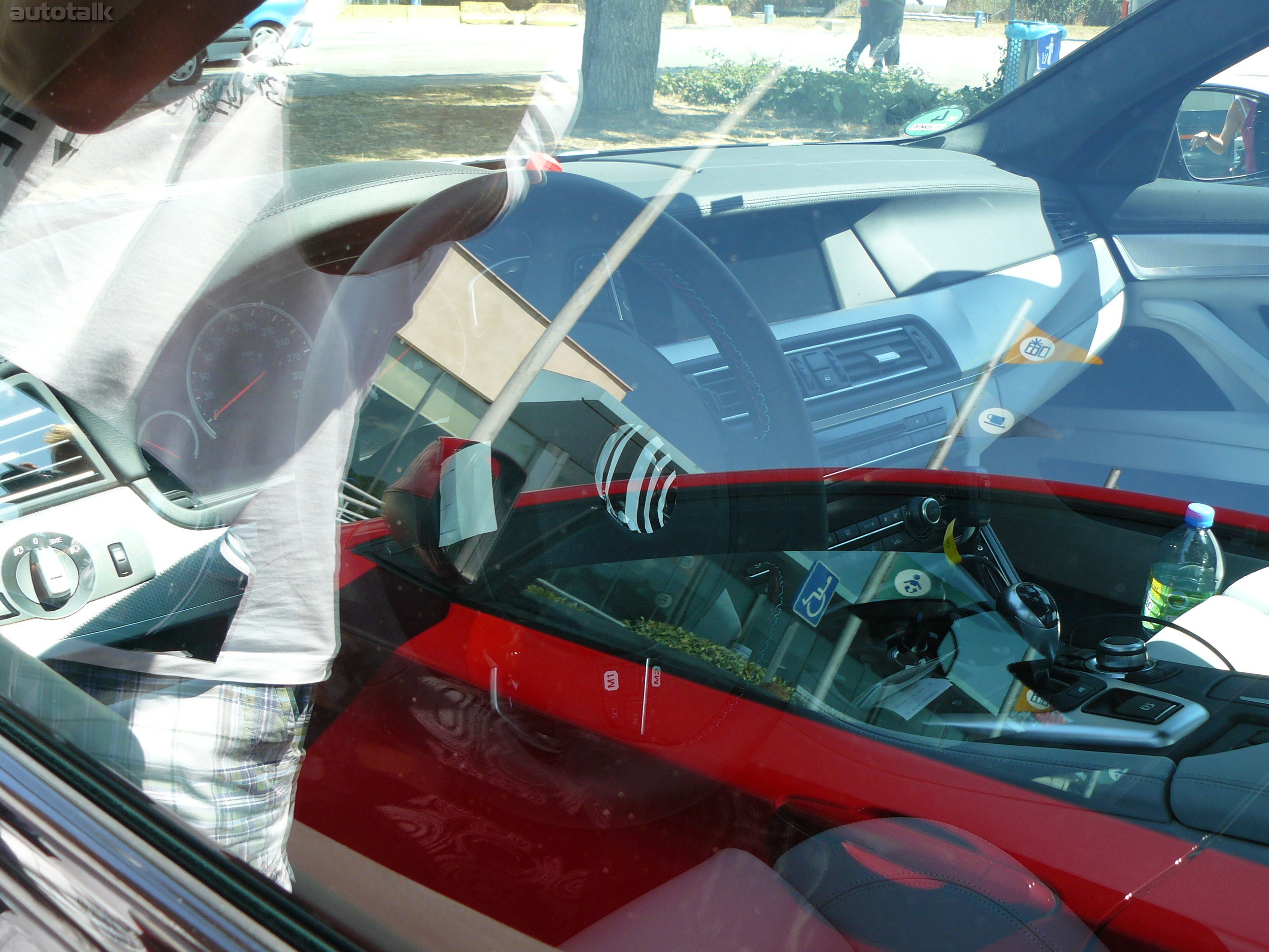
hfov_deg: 51.4
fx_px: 1320
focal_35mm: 36
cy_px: 476
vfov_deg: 39.7
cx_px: 634
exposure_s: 1/100
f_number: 4
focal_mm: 6
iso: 100
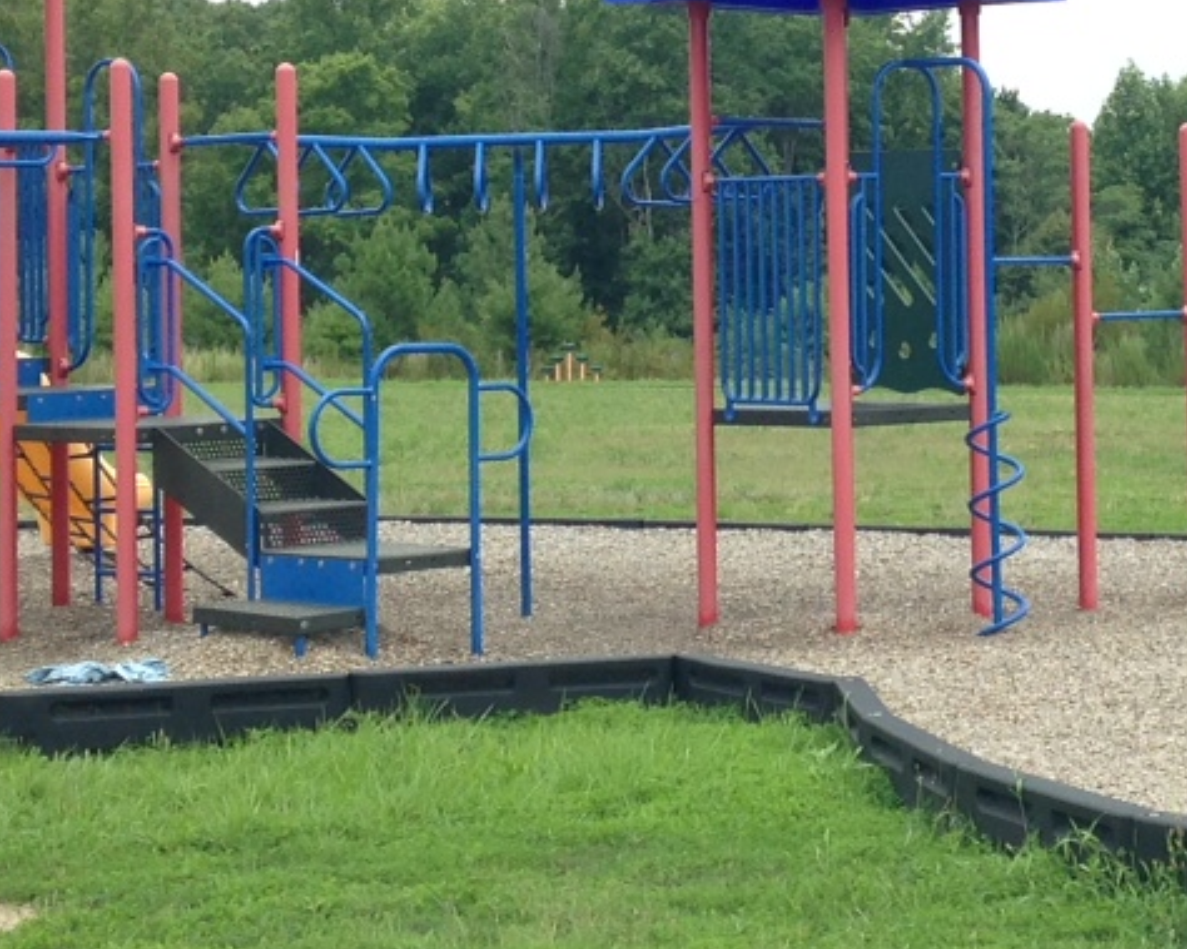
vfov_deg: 13.8
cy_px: 165
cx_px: 929
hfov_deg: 17.2
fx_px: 3899
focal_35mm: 111
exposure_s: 1/653
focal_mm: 4.12
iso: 50
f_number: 2.4
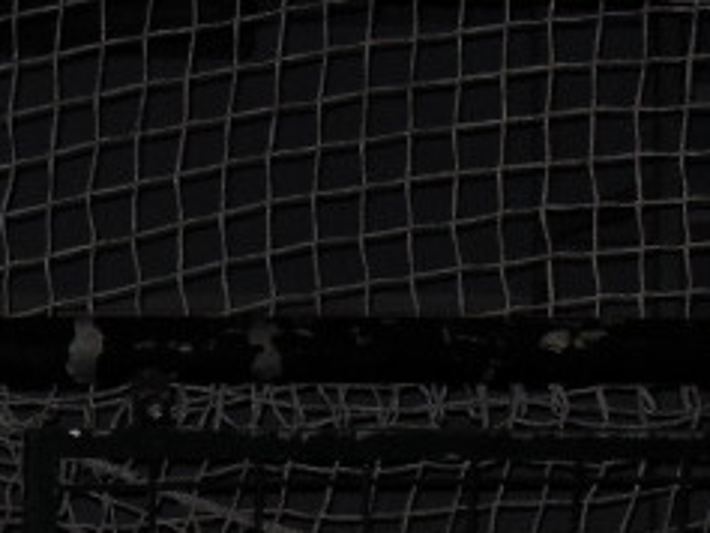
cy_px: 1003
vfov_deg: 8.8
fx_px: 3283
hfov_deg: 11.5
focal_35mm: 160
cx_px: -554
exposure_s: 1/45
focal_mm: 6.3
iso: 100
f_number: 2.8
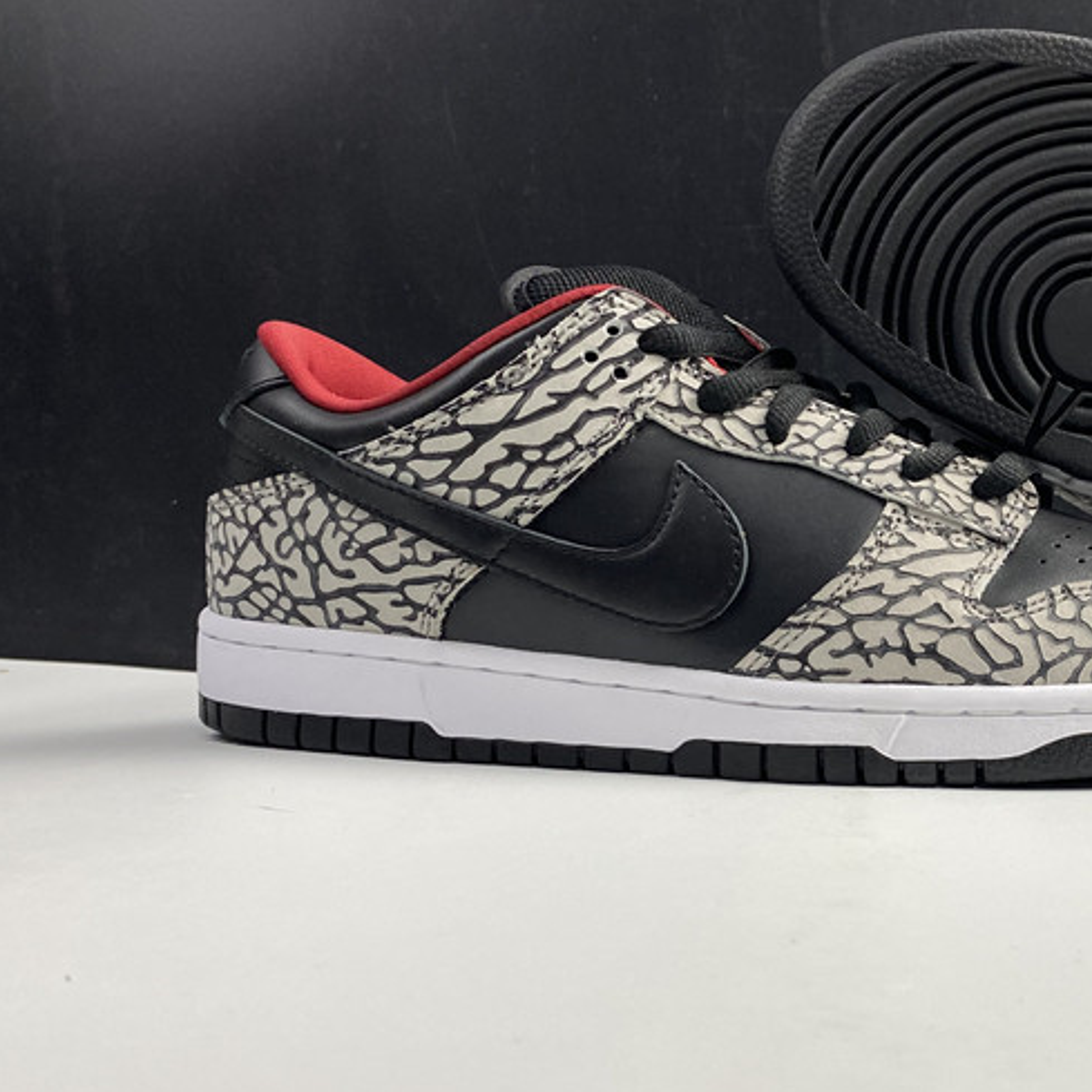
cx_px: 1000
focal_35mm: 47
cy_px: 619
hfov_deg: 33.9
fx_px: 1677
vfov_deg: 36.0
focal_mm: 4.25
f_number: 1.8
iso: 50
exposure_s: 1/100
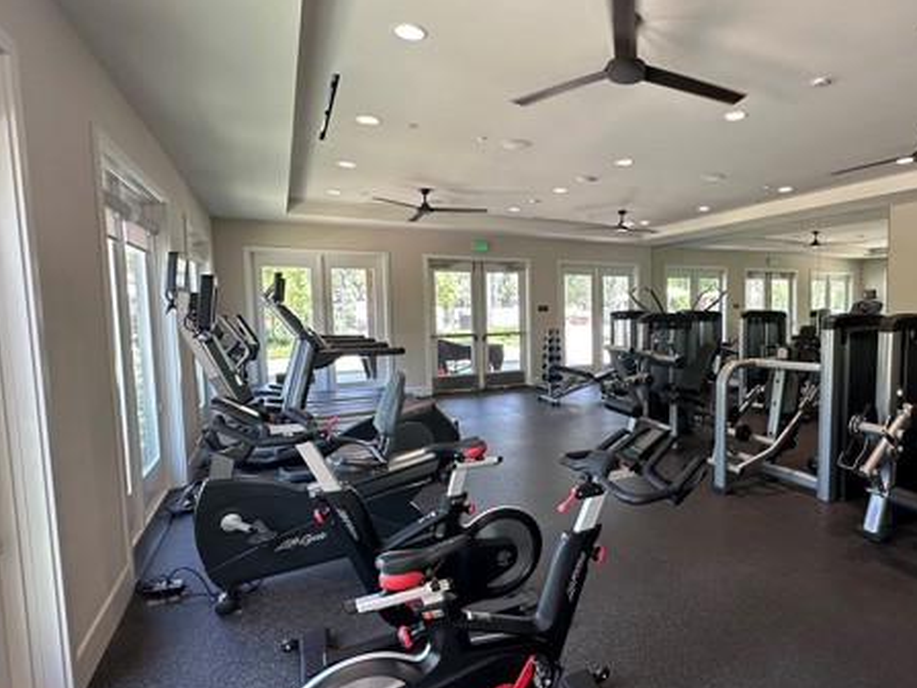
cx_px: 602
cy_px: 350
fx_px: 530
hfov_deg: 79.4
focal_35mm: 20
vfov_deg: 66.0
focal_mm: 2.22
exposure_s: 1/99
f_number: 2.2
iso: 125
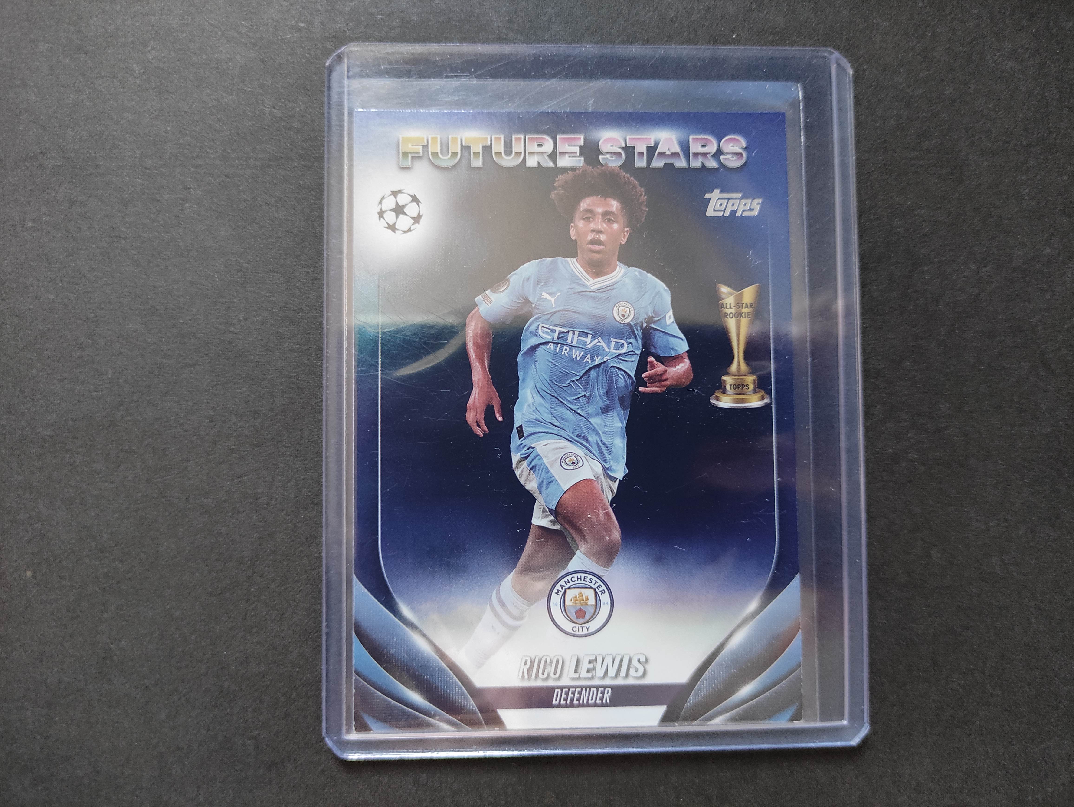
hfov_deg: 69.4
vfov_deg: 54.9
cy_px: 404
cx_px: 537
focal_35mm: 25
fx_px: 776
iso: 430
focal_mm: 5.43
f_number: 1.89
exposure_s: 1/30
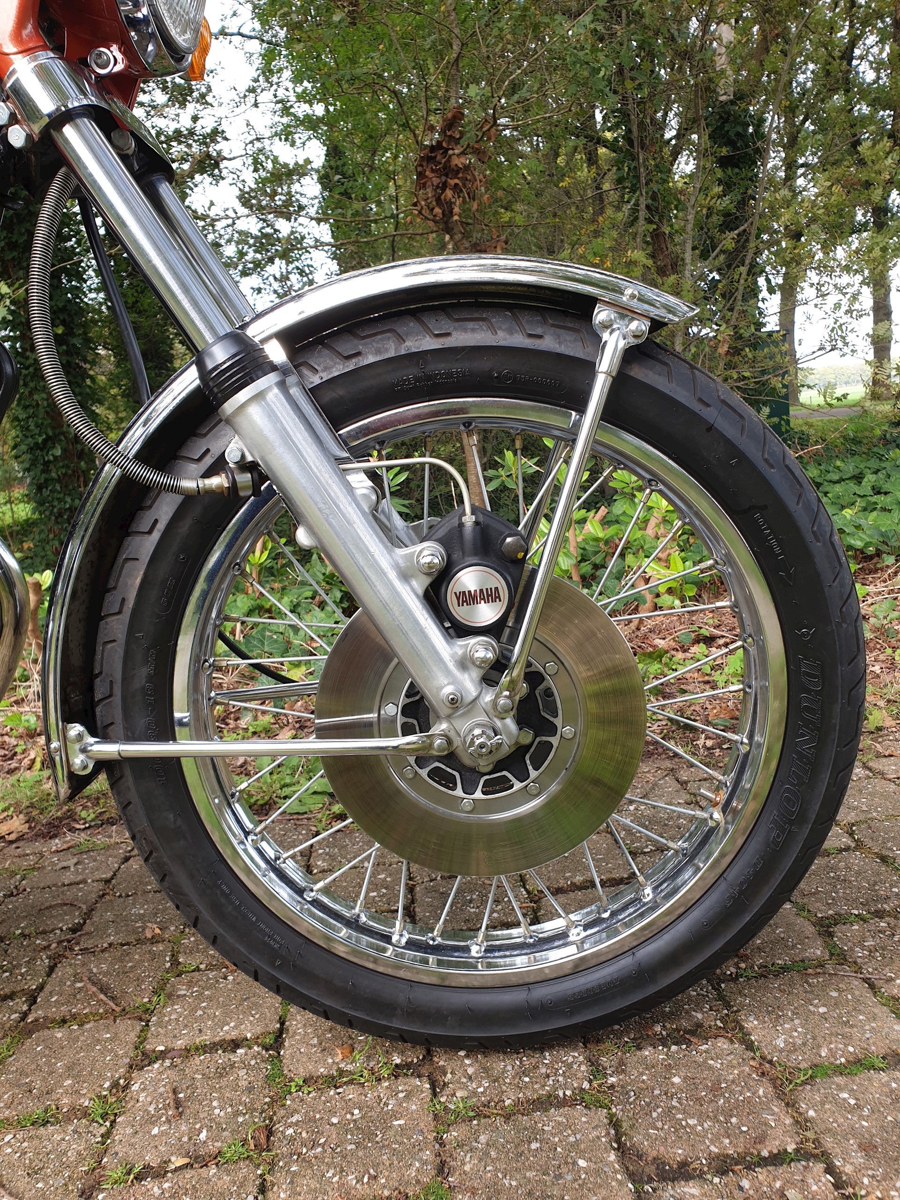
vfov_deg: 67.3
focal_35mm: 26
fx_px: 901
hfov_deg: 53.1
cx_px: 450
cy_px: 600
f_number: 2.4
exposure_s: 1/132
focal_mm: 4.3
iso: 50
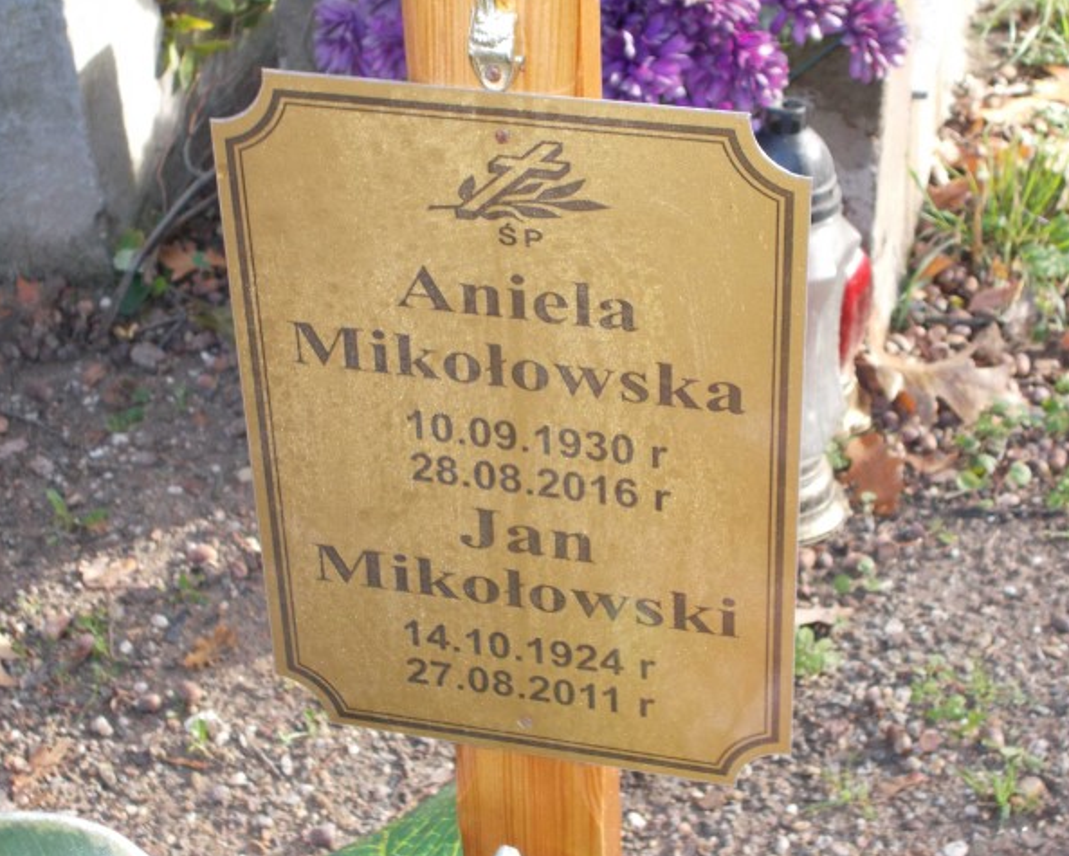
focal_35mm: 80
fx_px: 2532
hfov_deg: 23.8
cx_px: 532
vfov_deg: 19.2
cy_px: 431
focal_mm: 13.5
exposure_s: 1/60
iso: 320
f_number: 5.8
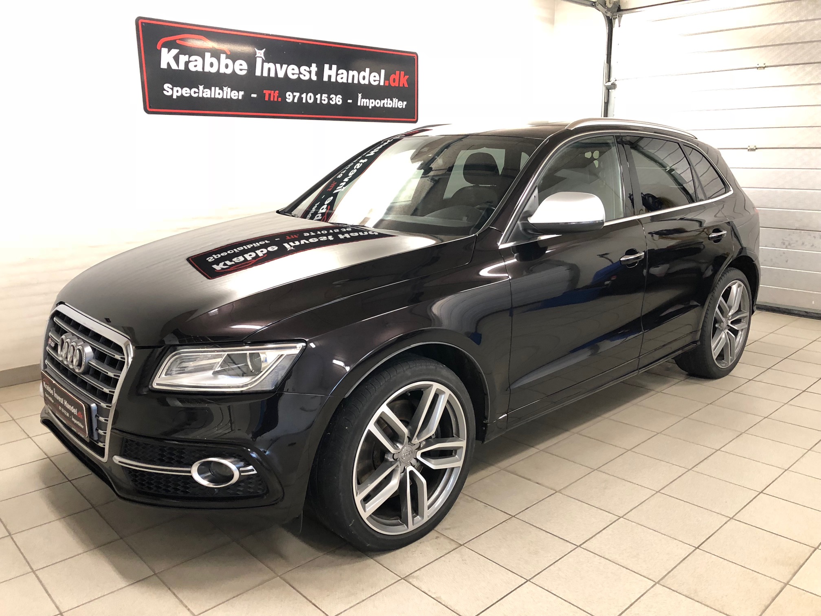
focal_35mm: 28
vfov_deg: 49.7
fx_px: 664
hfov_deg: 63.4
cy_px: 308
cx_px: 410
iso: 100
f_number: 1.8
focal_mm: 3.99
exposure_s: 1/17
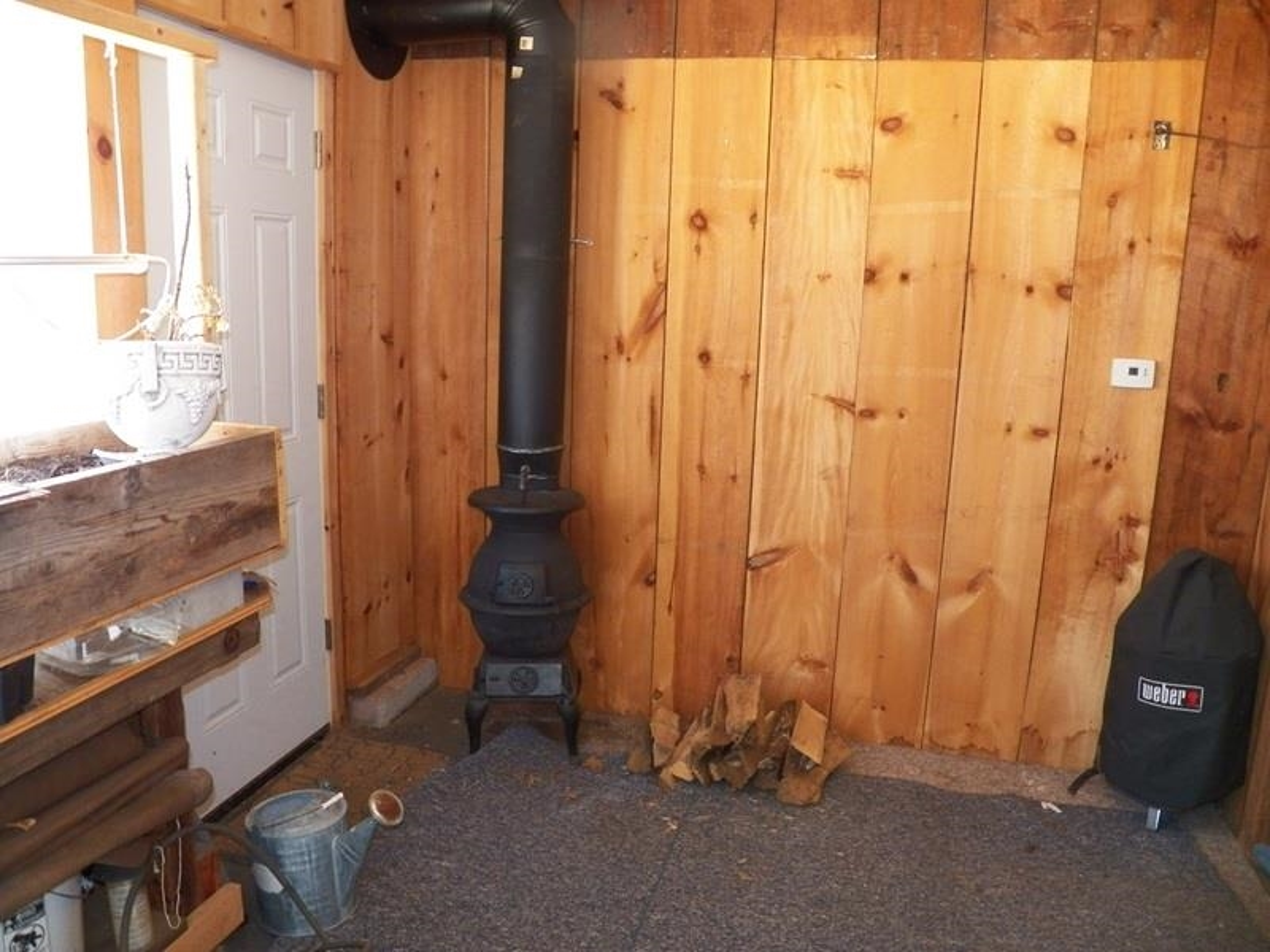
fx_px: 1027
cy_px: 476
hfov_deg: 63.4
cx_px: 635
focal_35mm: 28
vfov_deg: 49.7
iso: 400
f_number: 2.8
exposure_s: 1/30
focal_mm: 4.9
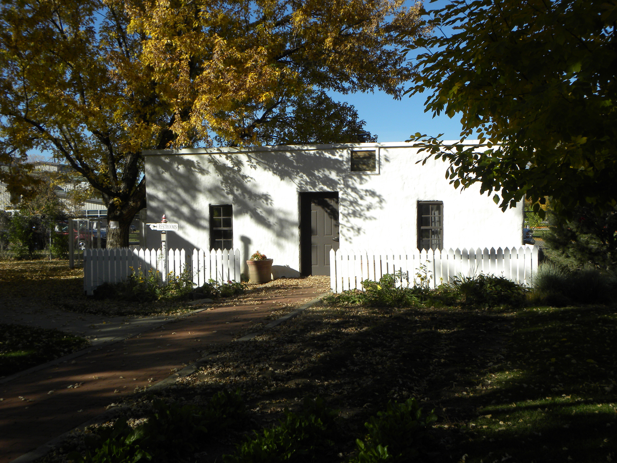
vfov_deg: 31.5
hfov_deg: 41.2
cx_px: 308
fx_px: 820
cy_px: 232
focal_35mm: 46
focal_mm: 8.2
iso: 64
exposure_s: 1/383
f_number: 5
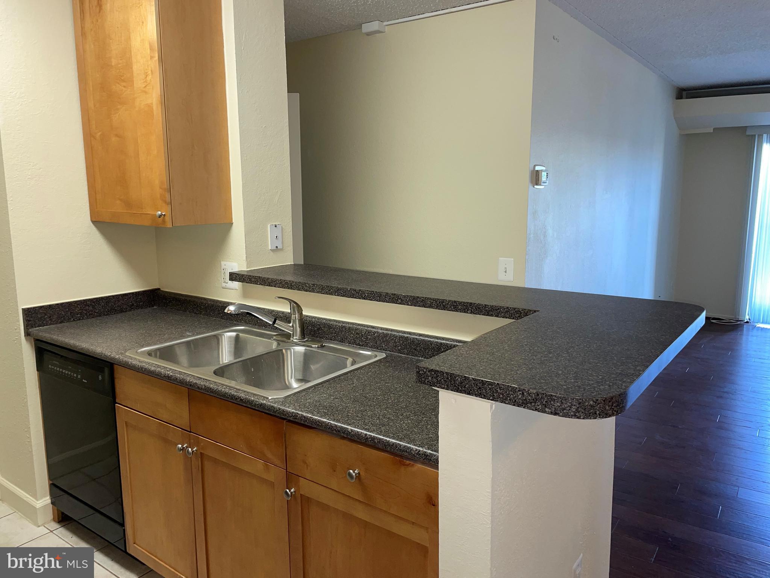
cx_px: 385
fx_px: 578
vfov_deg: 53.1
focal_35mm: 26
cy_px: 289
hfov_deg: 67.3
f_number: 1.6
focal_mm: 4.2
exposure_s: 1/26
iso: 50
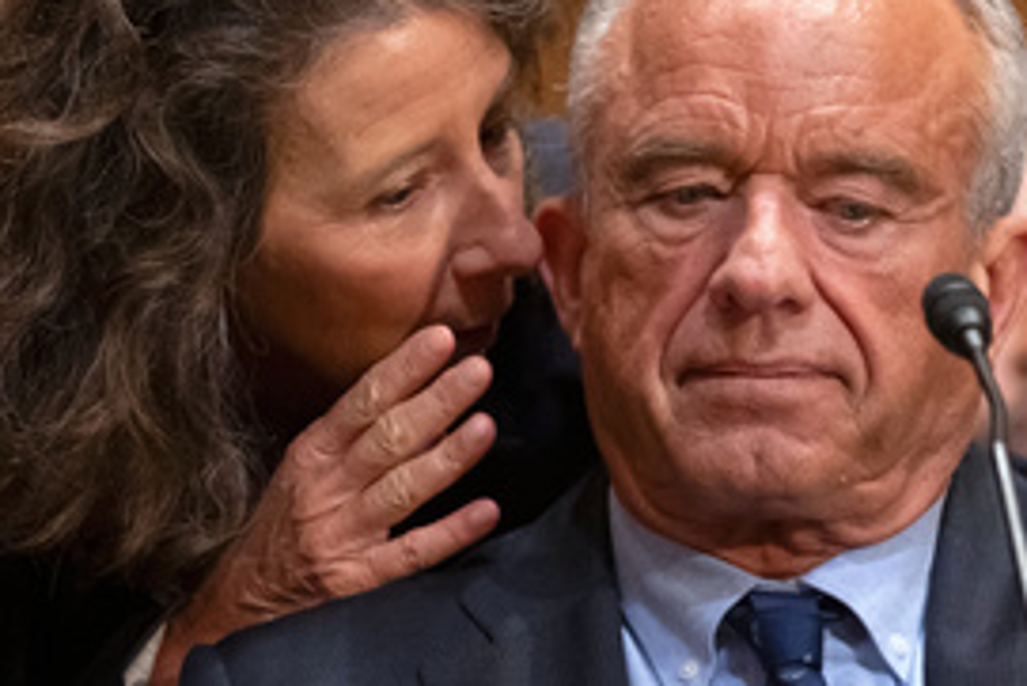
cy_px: 491
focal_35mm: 566
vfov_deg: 2.4
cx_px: 606
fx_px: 16155
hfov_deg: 3.6
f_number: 2.8
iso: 6400
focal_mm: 200
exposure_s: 1/400
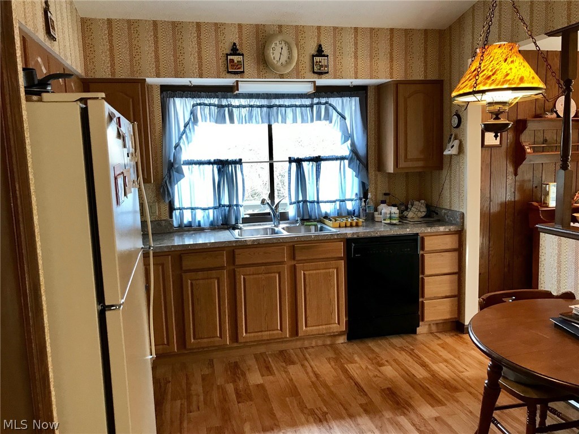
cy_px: 217
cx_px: 290
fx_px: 468
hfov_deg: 63.4
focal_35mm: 28
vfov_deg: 49.7
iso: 40
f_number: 1.8
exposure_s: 1/30
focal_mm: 3.99
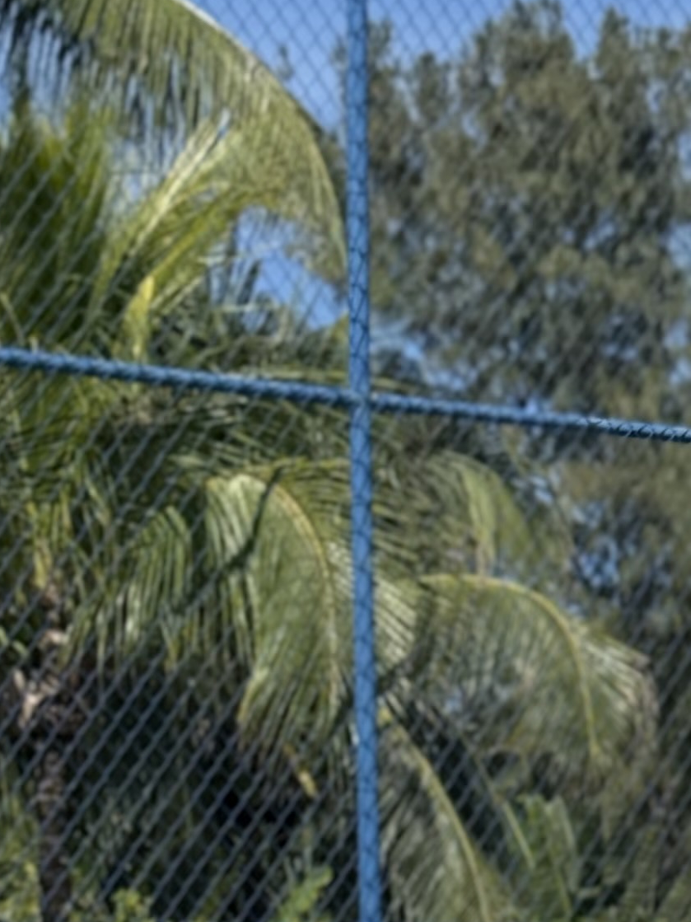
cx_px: 803
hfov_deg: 8.5
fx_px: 4605
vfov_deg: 10.9
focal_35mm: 173
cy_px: 1471
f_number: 1.78
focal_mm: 6.76
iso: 80
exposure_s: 1/11364
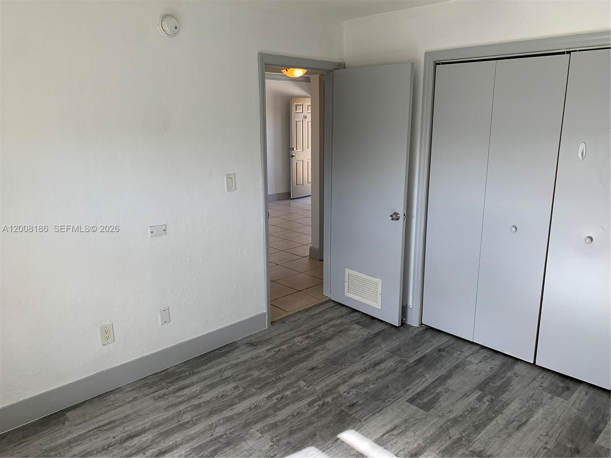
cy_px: 229
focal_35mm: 26
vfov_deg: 53.1
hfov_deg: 67.3
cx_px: 306
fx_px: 459
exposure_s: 1/122
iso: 25
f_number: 1.8
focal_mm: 4.25
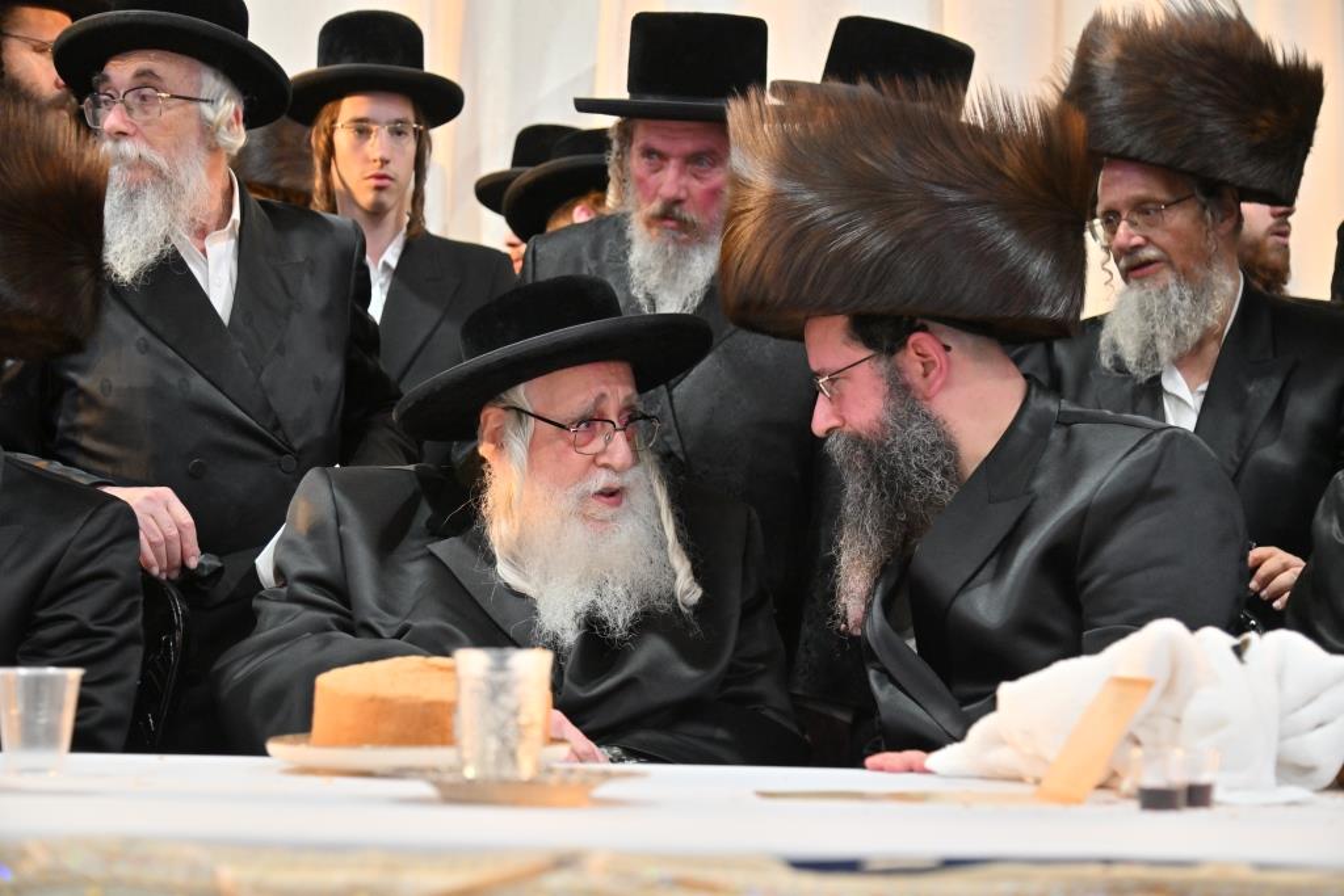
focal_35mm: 58
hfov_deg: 34.5
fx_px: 2165
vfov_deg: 23.4
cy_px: 448
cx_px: 672
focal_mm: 58
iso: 1250
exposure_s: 1/200
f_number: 4
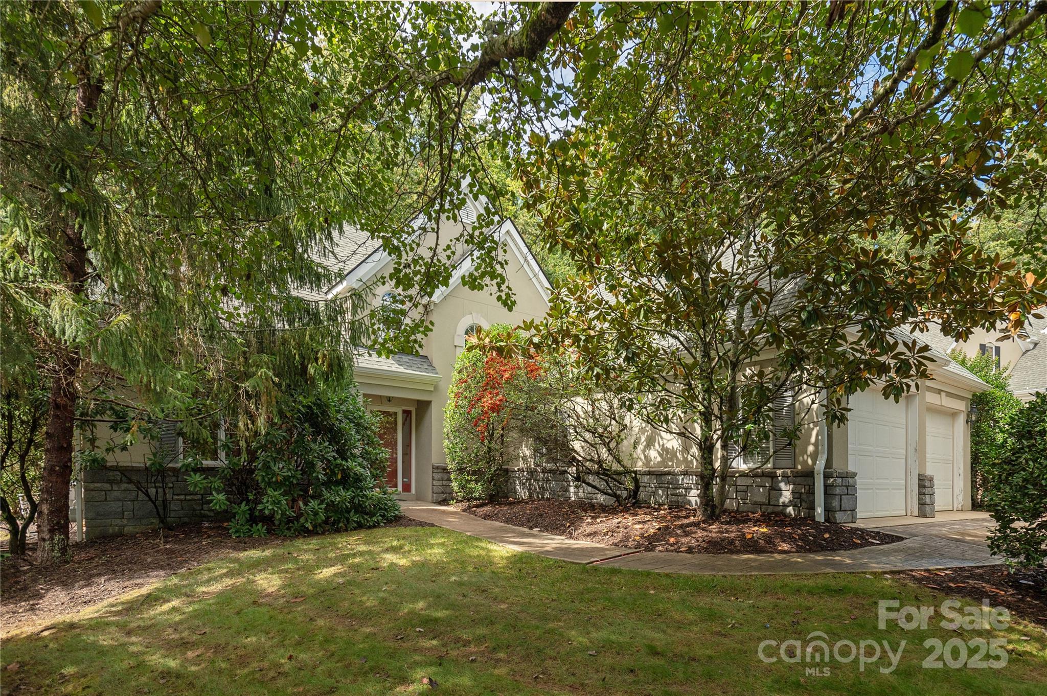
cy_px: 348
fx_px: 494
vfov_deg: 70.3
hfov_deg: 93.3
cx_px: 524
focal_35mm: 17
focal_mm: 17
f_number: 7.1
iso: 320
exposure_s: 1/500
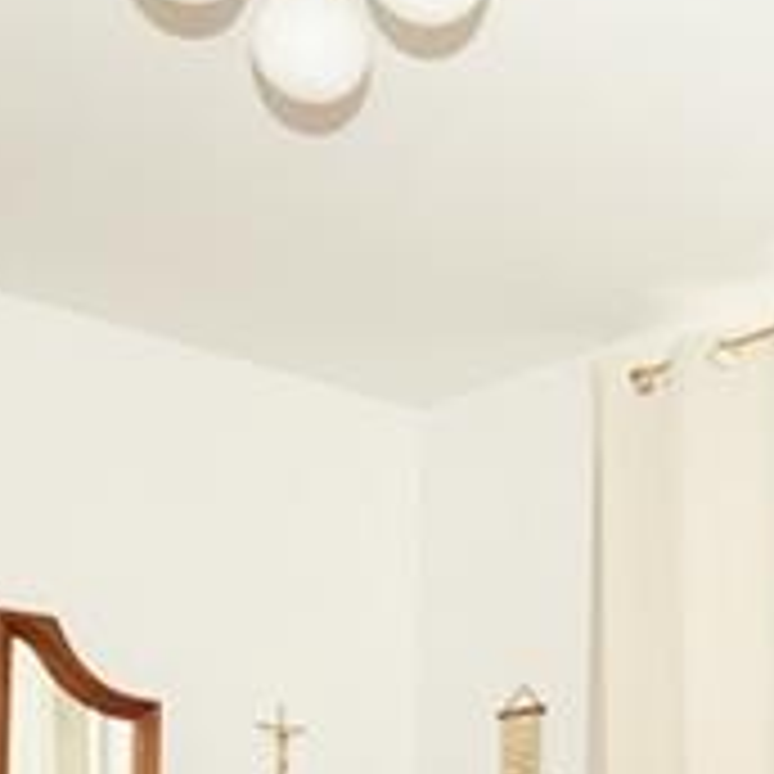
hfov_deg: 21.7
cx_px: 828
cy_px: 958
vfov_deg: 21.0
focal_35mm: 76
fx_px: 1923
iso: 6400
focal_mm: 10
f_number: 4.5
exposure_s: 1/125
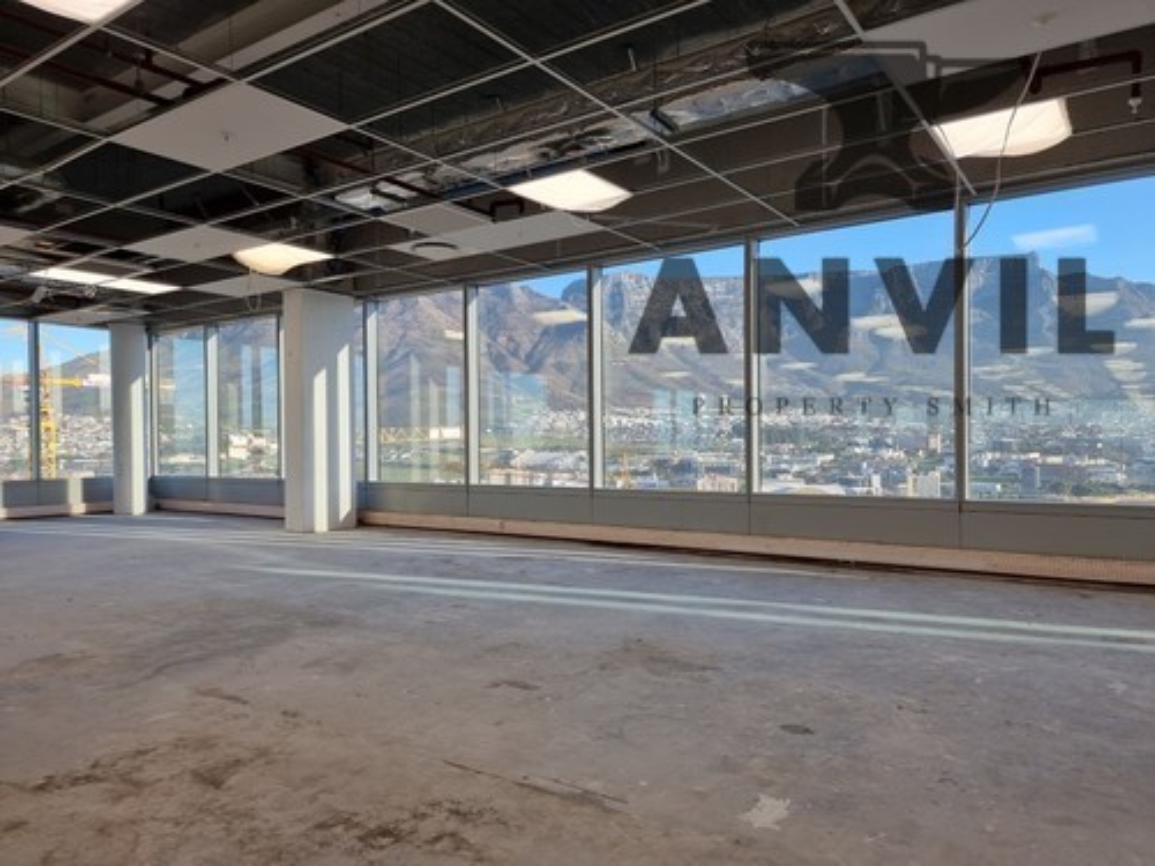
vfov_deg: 56.8
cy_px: 433
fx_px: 801
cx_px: 578
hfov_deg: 71.6
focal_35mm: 24
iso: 50
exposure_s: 1/100
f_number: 1.8
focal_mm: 6.7
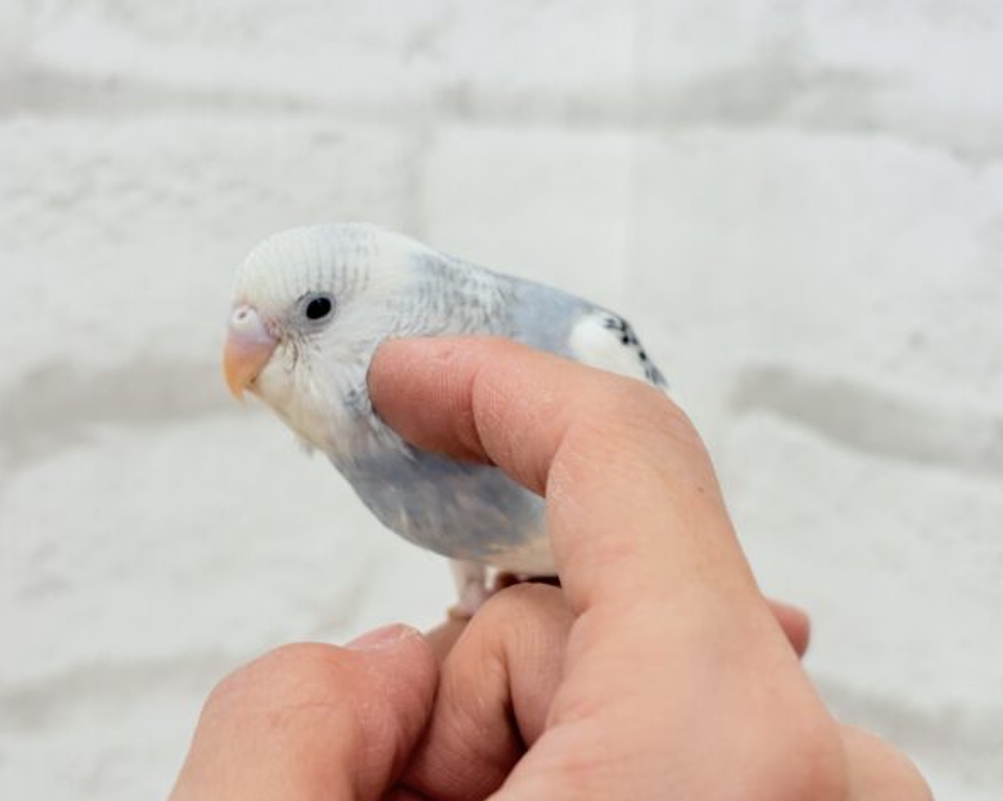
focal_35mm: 55
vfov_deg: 27.6
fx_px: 1632
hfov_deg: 34.2
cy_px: 399
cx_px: 501
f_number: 1.6
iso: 64
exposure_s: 1/100
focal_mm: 5.96
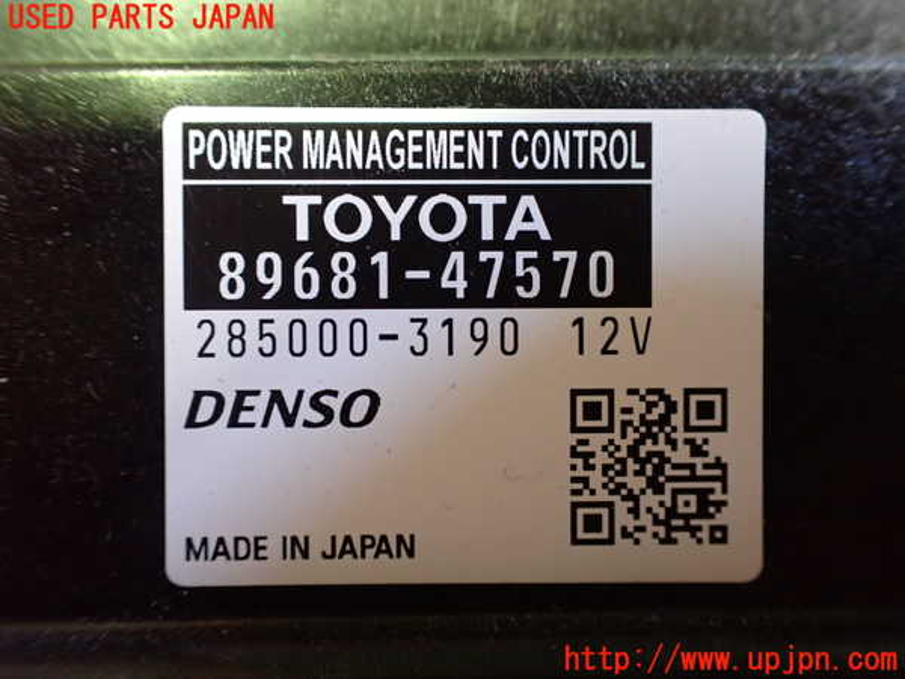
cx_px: 452
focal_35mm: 30
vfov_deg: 46.8
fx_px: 784
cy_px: 340
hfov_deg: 60.0
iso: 1000
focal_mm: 5.4
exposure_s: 1/30
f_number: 2.3
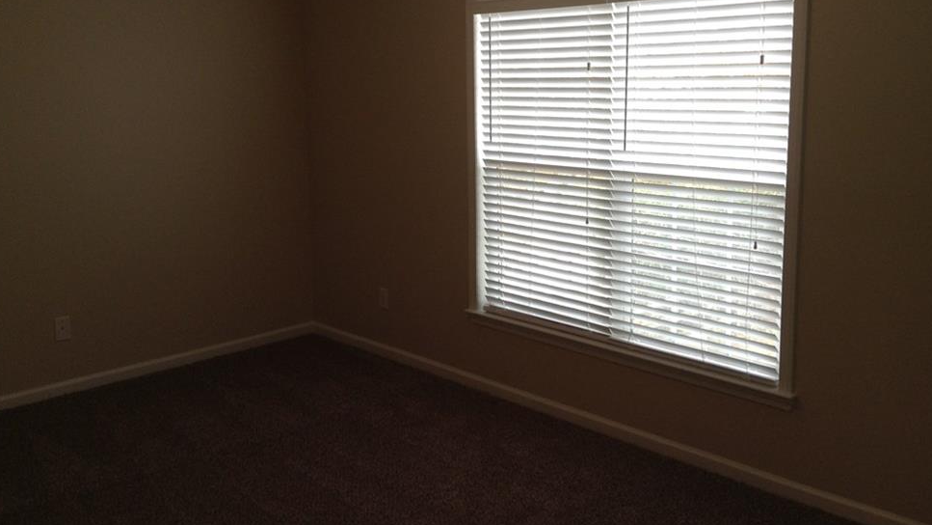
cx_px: 481
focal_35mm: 38
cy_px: 203
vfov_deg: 31.1
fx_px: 939
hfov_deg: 52.8
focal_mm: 3.3
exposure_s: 1/30
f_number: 2.4
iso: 32
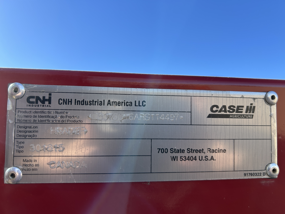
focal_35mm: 26
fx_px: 214
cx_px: 142
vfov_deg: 53.1
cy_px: 107
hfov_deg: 67.3
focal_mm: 5.7
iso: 50
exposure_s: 1/1621
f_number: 1.5
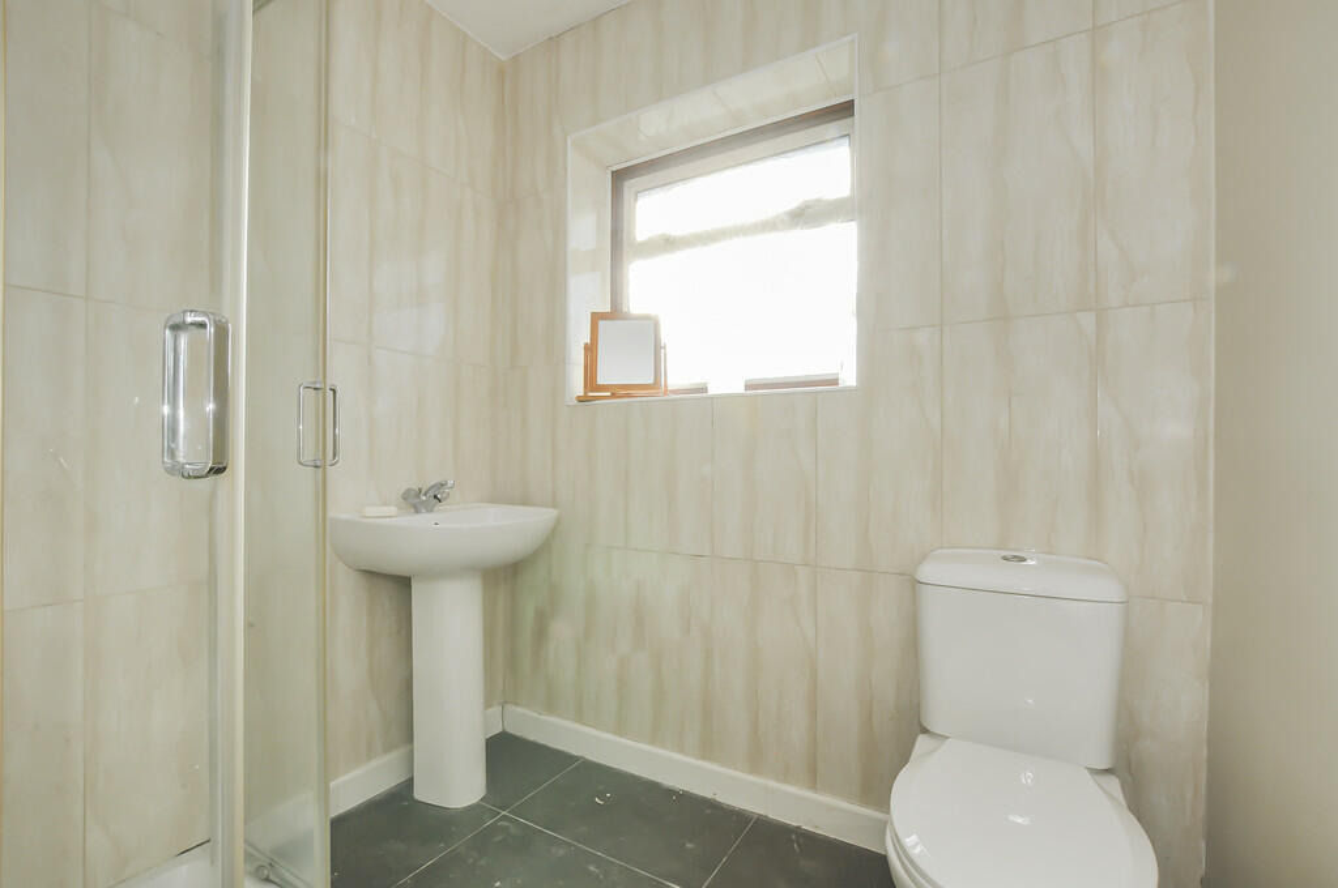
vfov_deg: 77.2
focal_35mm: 15
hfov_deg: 100.5
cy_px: 444
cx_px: 669
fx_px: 557
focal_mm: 10
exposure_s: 1/15
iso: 250
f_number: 20
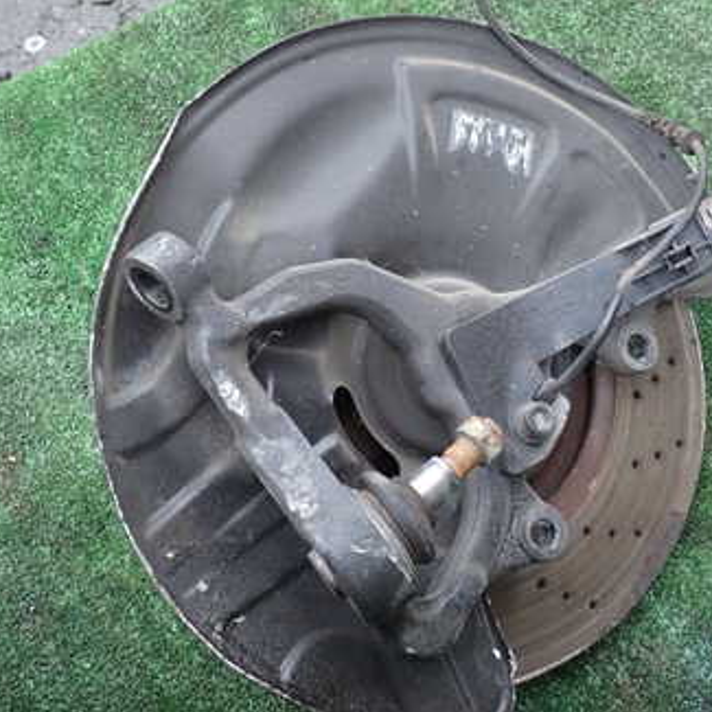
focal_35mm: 49
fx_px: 1140
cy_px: 278
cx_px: 517
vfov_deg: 34.5
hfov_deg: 34.1
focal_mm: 5.4
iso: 100
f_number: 3.2
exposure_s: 1/60
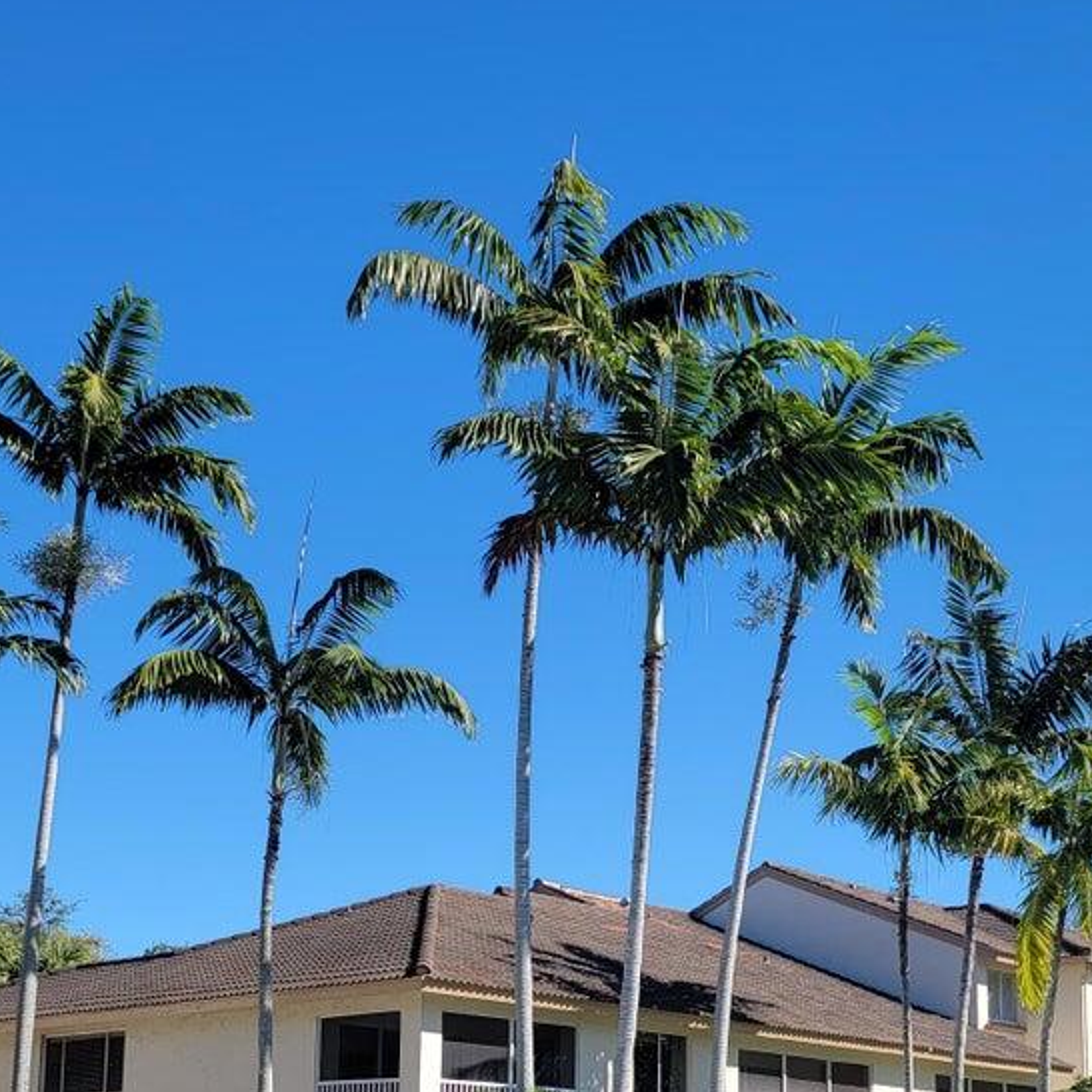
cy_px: 906
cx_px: 591
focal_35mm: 53
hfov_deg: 32.2
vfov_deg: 31.2
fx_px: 1892
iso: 16
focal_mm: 6.7
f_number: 1.8
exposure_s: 1/937
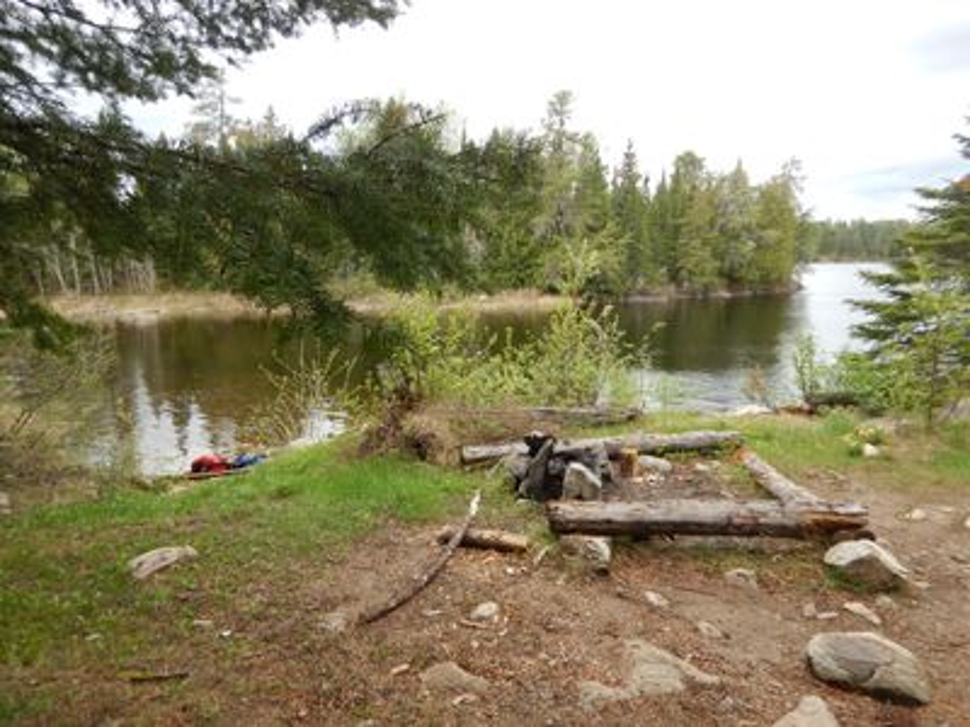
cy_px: 364
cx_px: 485
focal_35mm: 24
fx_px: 673
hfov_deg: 71.6
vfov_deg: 56.8
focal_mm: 4.3
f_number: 2.8
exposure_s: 1/400
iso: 125
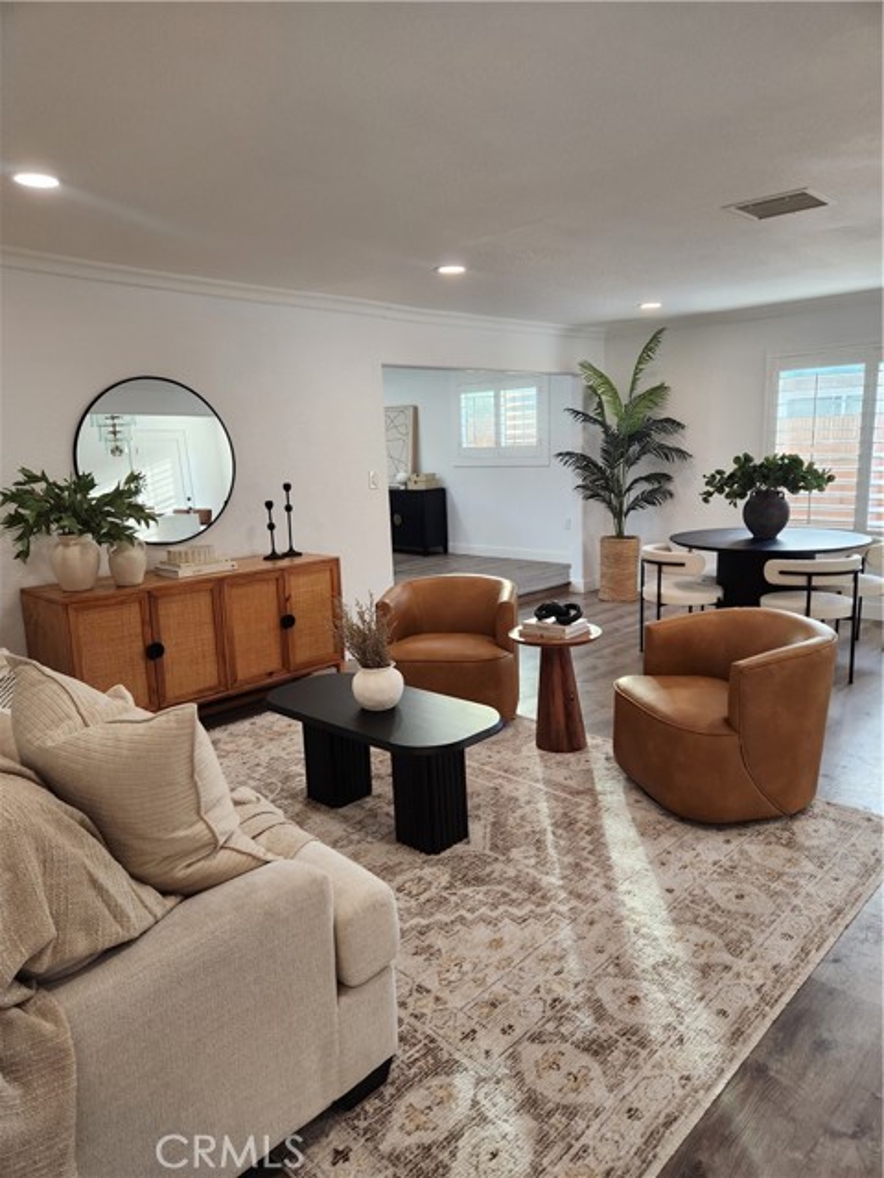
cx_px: 442
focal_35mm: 23
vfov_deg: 73.9
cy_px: 589
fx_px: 783
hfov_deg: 58.9
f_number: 1.8
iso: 125
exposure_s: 1/120
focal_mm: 5.4
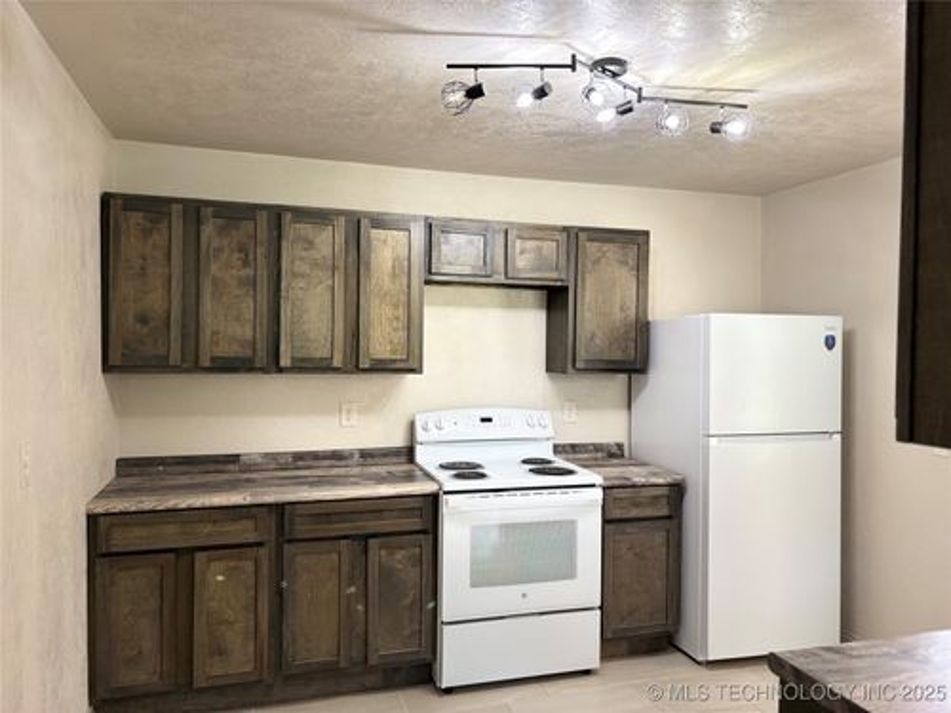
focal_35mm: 26
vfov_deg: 53.1
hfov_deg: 67.3
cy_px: 356
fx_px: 714
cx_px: 476
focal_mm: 5.96
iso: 125
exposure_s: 1/60
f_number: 1.6
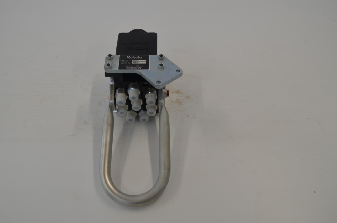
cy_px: 112
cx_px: 168
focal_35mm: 36
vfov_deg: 36.7
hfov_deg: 53.2
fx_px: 336
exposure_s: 1/125
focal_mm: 24
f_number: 5.6
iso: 400
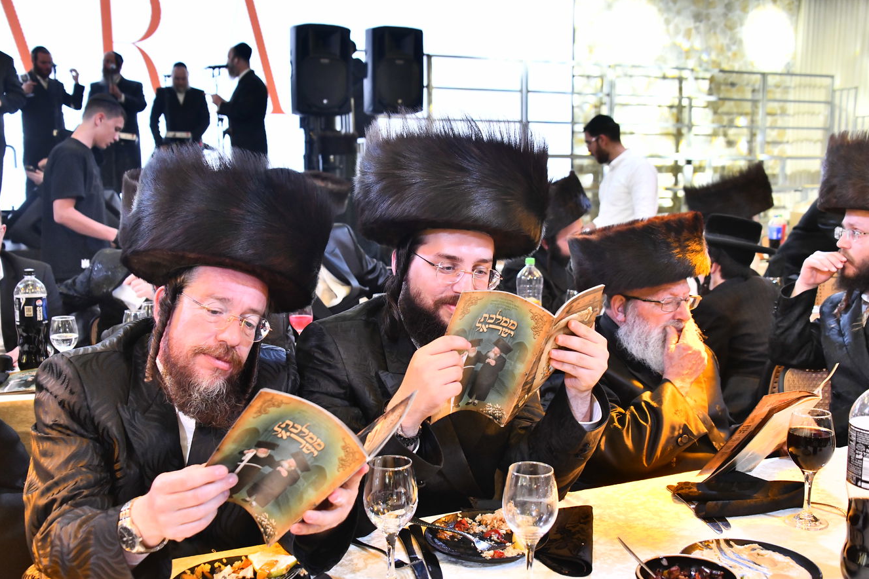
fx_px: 917
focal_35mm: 38
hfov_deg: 50.7
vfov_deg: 35.0
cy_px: 303
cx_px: 436
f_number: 5.6
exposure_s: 1/80
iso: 2500
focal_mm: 36
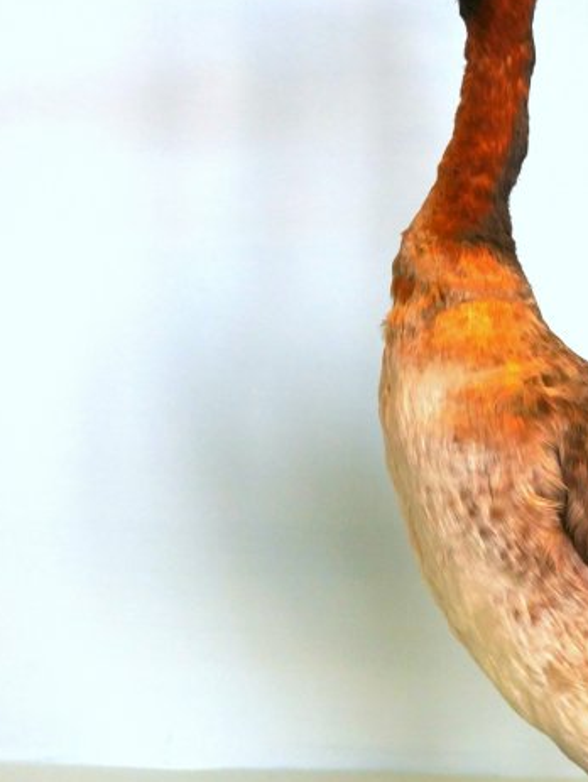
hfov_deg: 13.4
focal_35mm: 110
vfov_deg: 17.9
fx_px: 2488
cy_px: 395
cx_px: 463
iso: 500
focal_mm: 34
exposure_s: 1/80
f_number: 4.5
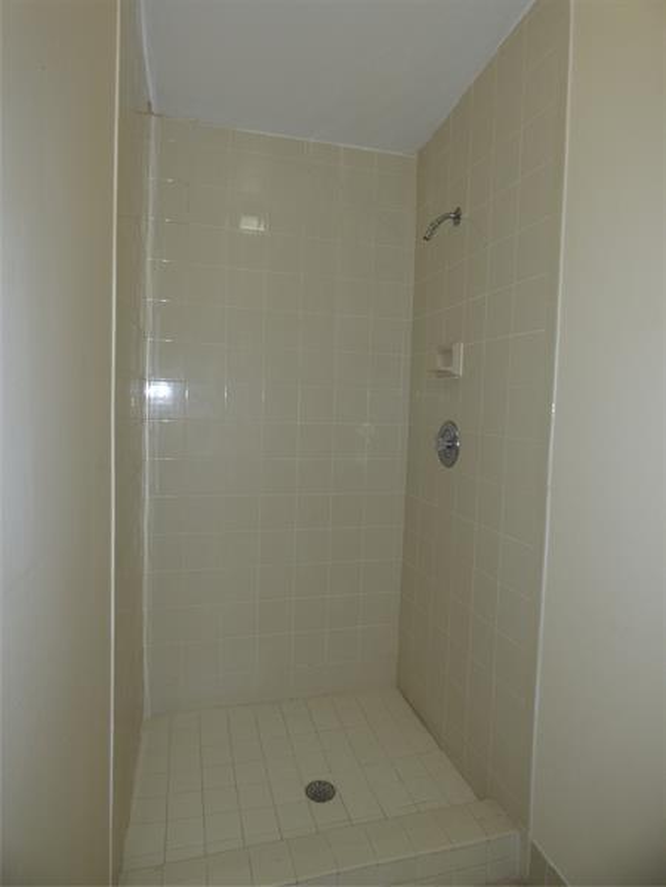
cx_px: 333
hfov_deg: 66.0
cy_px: 444
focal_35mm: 20
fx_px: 513
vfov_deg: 81.7
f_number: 3.2
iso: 100
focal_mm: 3.58
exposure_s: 1/50
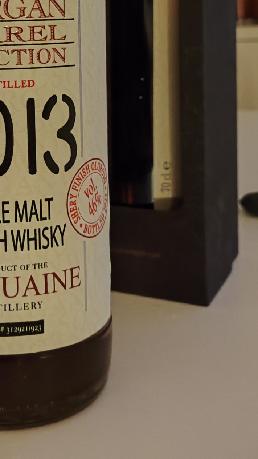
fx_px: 644
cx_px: 2
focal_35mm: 53
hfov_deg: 21.8
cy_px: 65
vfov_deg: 37.2
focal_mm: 4.68
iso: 2243
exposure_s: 1/20
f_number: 1.8
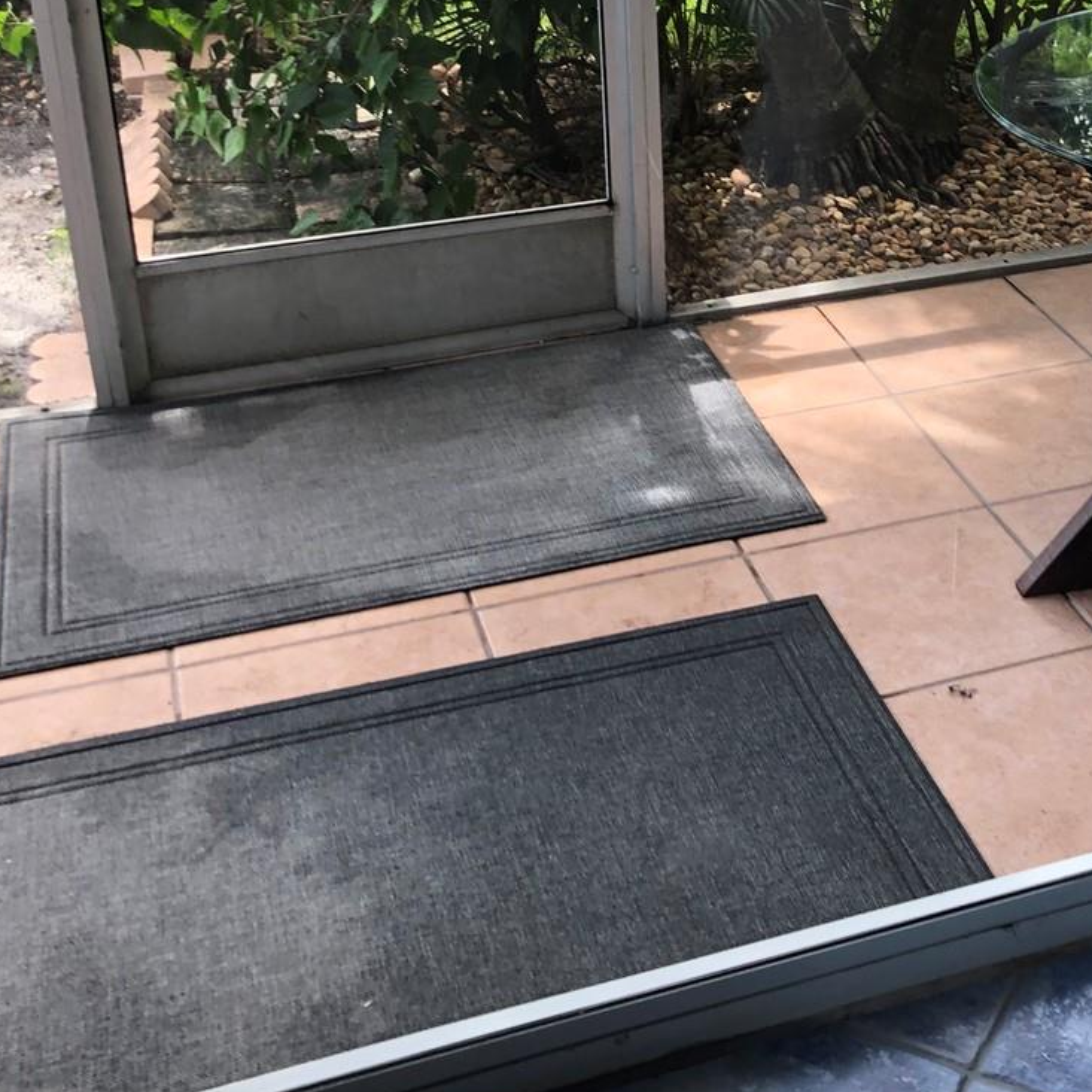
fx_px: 1927
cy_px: 216
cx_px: 921
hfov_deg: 30.6
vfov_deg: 30.8
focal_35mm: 54
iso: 50
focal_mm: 4
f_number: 1.8
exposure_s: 1/120
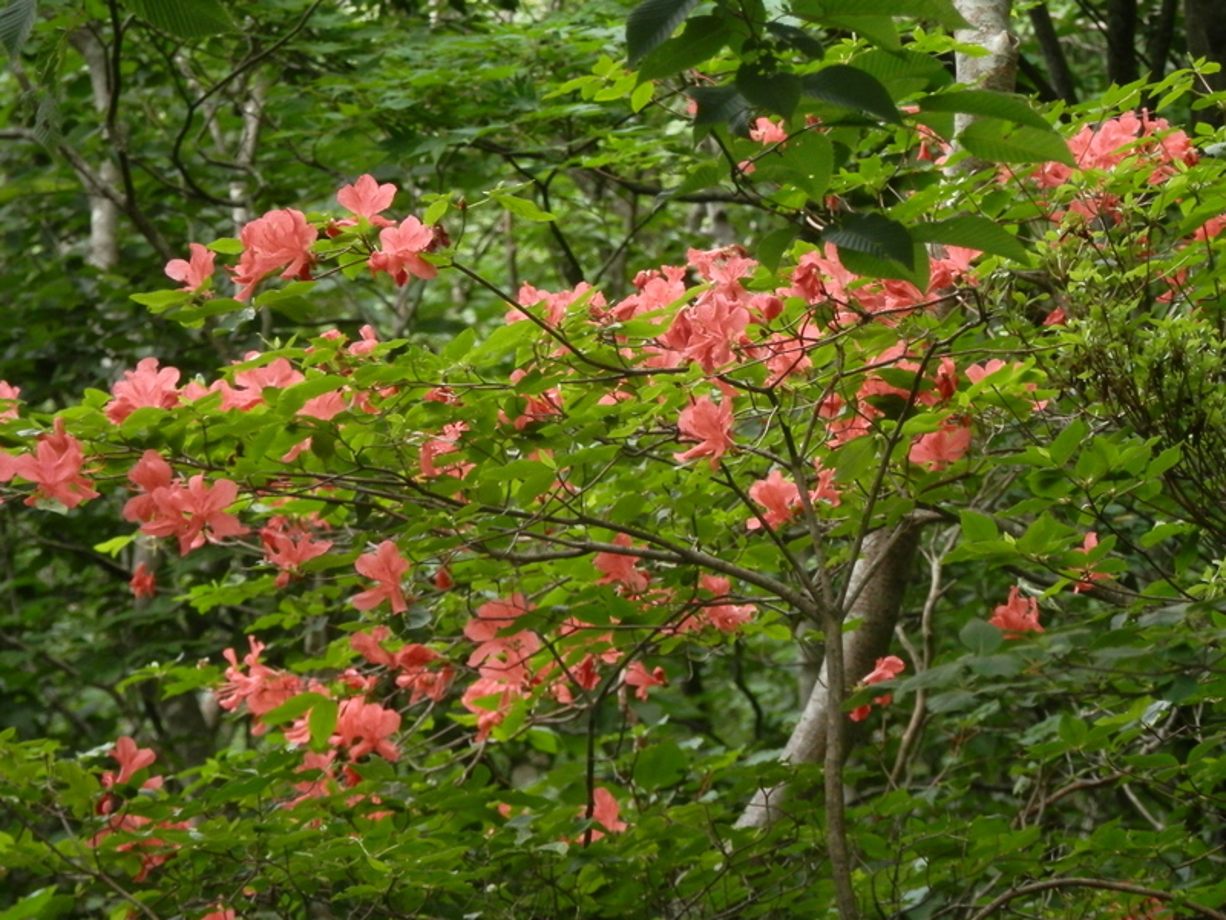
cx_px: 613
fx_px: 7225
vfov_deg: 7.3
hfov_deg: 9.7
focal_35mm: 204
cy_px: 460
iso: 200
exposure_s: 1/80
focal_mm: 36.5
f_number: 5.9
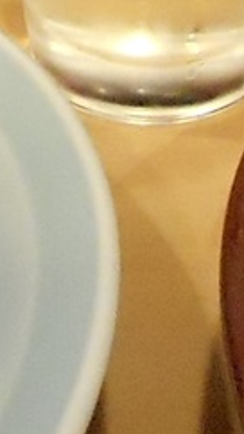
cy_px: -22
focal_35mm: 108
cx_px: 140
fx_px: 1243
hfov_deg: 11.2
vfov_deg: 19.1
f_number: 3.7
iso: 3200
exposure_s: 1/40
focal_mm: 4.5
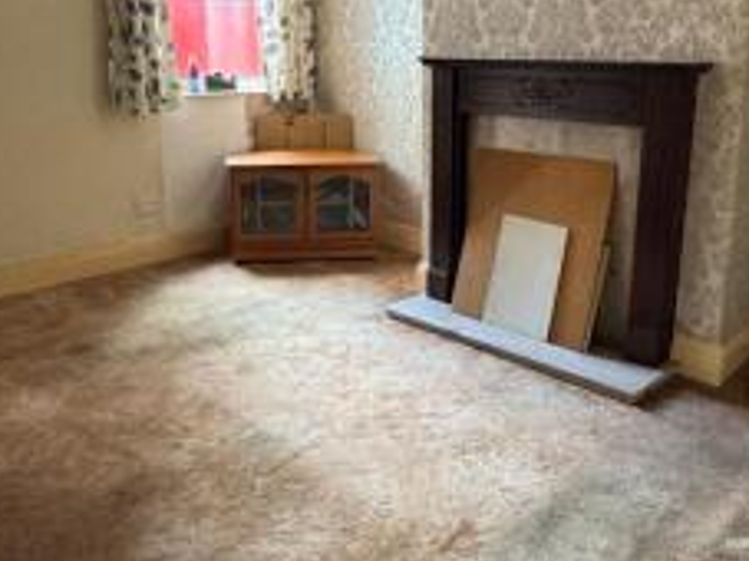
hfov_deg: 51.4
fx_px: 779
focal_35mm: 36
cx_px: 384
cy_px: 236
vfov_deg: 39.5
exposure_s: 1/64
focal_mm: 2.22
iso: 320
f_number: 2.2
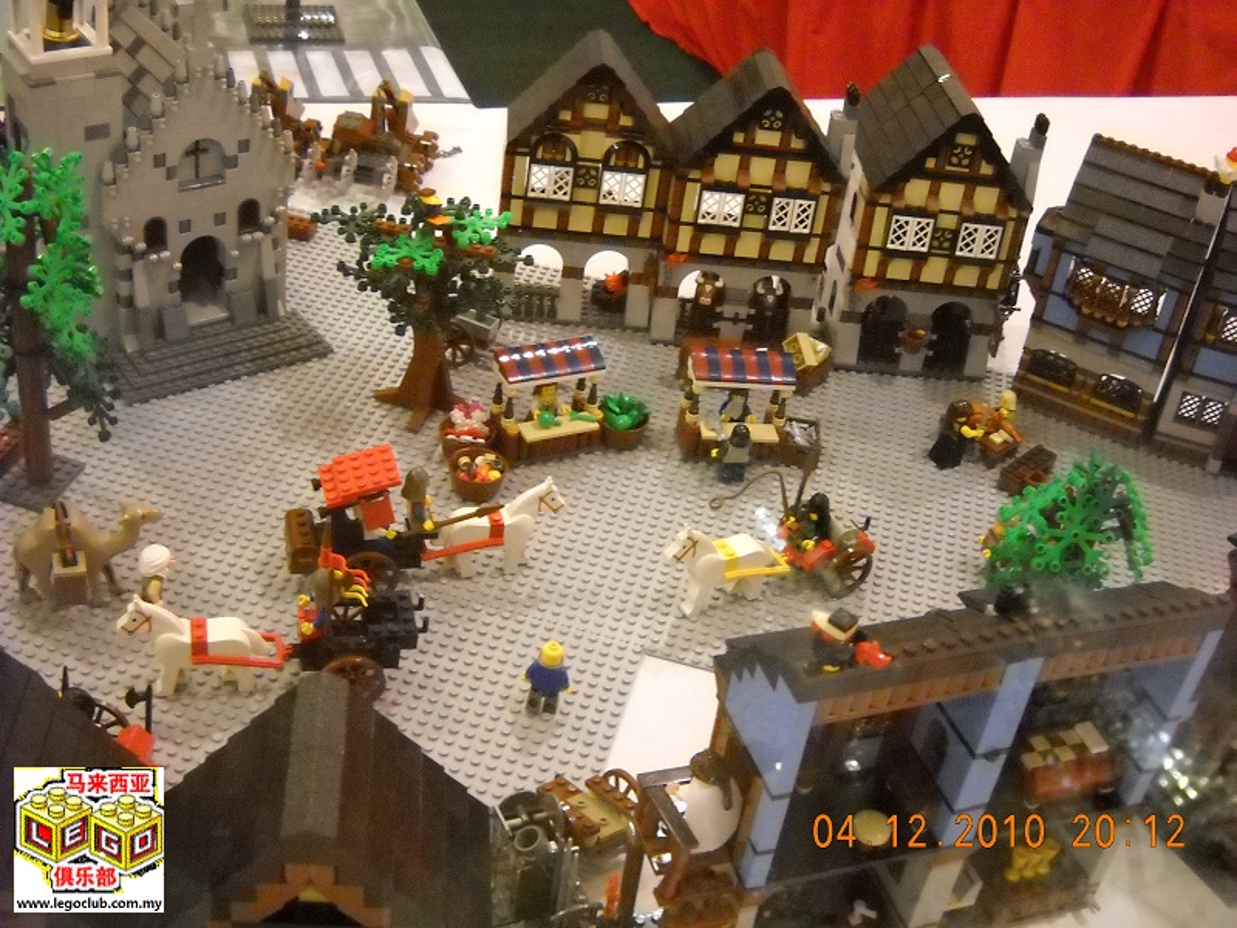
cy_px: 464
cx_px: 618
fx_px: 1465
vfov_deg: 35.1
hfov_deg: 45.8
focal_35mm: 41
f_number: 3.1
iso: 800
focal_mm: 6.72
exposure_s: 1/42
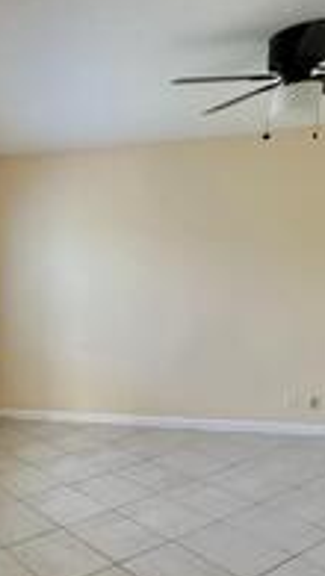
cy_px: 378
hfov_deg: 33.6
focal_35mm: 29
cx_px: -53
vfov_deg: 64.5
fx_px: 443
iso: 125
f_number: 1.8
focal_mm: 1.57
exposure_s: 1/120
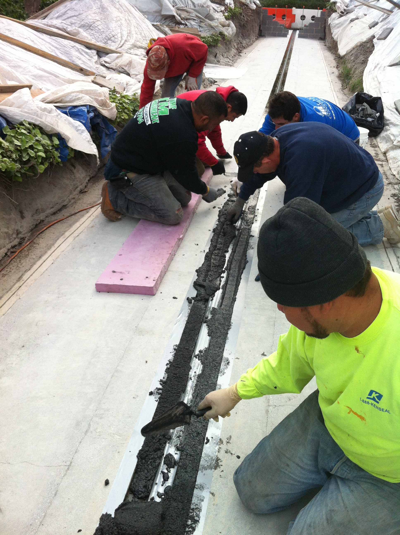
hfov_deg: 40.6
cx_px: 200
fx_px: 541
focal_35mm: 35
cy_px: 268
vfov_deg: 52.7
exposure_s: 1/347
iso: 80
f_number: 2.8
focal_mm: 3.85
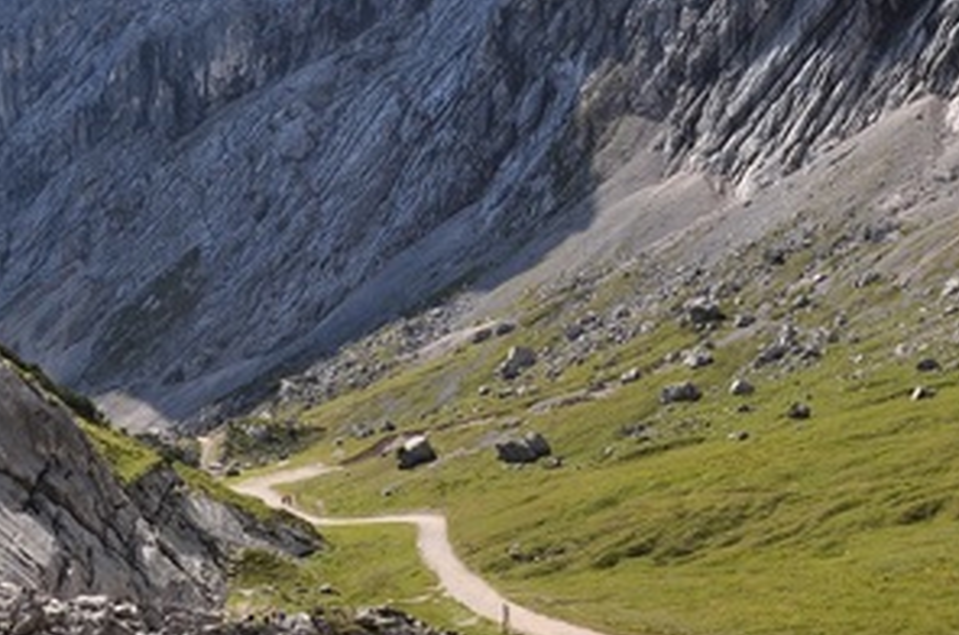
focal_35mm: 57
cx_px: 523
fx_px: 1518
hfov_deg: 35.0
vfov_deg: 23.5
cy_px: 217
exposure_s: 1/320
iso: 200
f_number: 10
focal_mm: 17
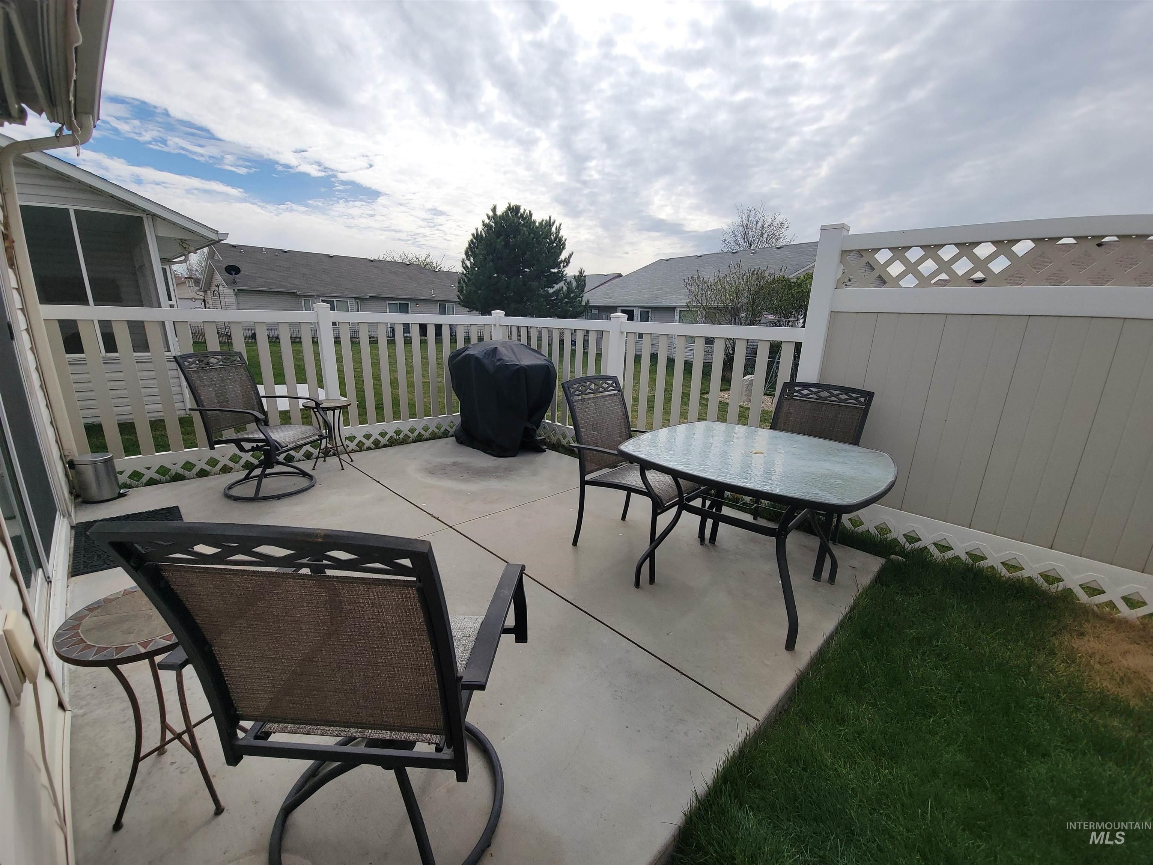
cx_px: 576
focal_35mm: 13
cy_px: 432
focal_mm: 2.2
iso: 50
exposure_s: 1/2378
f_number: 2.2
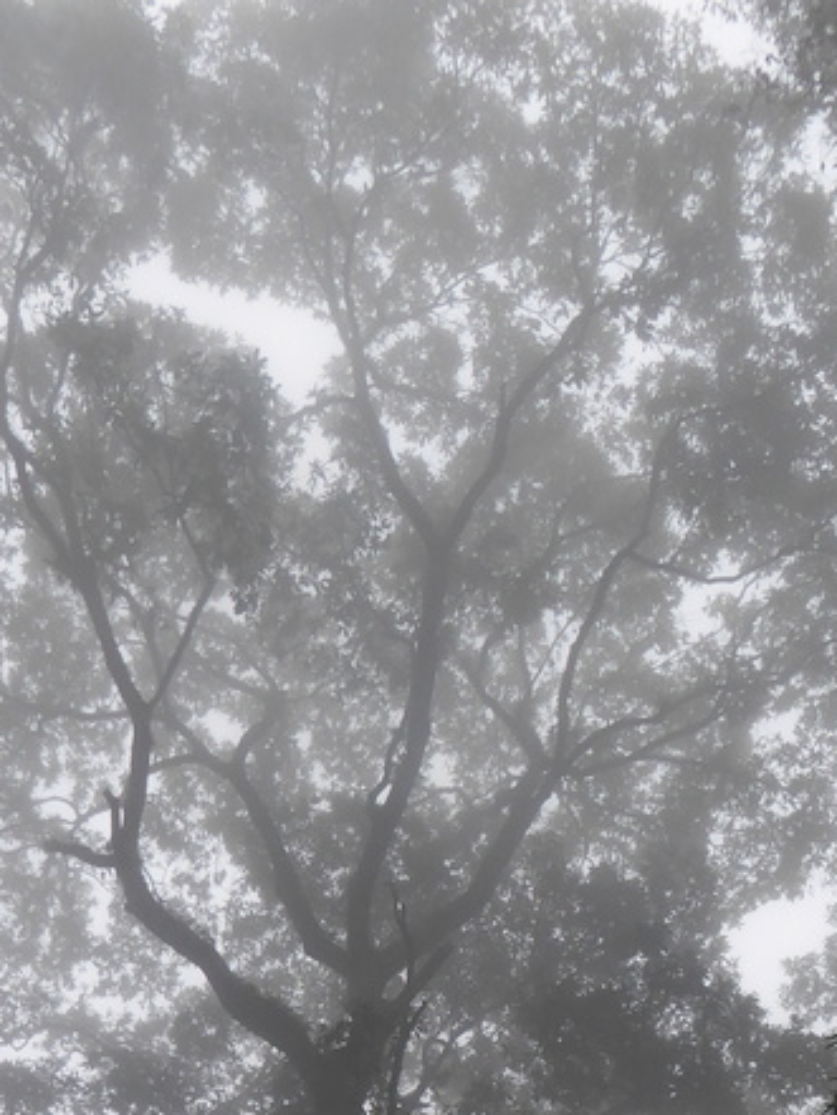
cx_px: 329
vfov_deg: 30.8
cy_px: 1118
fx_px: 1869
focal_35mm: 58
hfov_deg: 25.2
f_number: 3.3
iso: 80
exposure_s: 1/125
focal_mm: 4.3
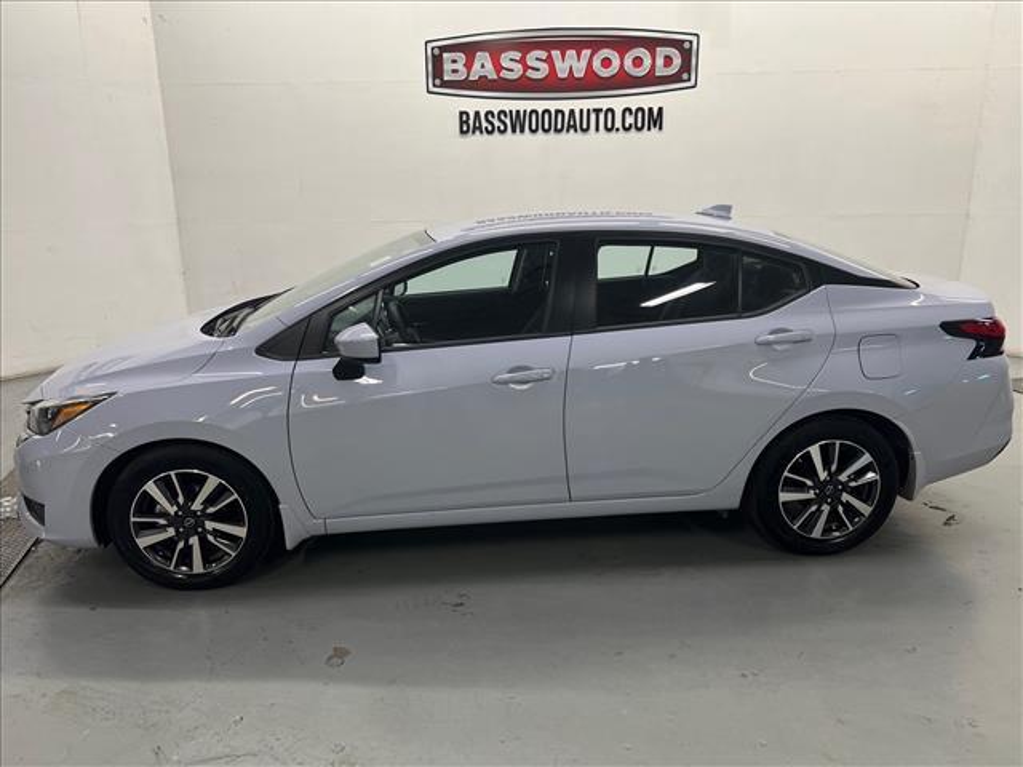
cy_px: 384
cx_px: 512
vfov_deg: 53.1
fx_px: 768
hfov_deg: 67.3
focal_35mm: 26
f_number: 1.5
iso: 80
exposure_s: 1/60
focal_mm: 5.7
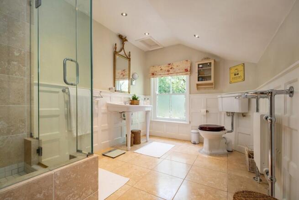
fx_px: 125
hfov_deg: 100.4
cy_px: 100
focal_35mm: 15
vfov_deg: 77.4
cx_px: 150
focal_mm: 10.3
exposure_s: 1/8
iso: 160
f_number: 7.1
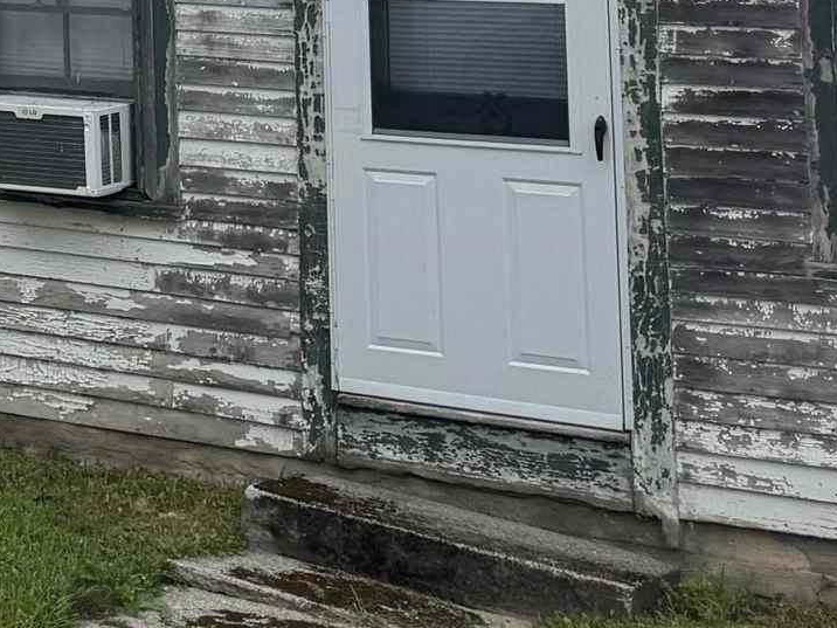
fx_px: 2490
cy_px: -326
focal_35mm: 103
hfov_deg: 15.3
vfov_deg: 13.5
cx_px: -844
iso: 80
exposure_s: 1/2710
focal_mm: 6.76
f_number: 1.78
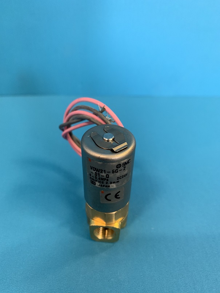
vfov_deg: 67.3
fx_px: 220
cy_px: 146
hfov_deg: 53.1
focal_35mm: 26
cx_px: 110
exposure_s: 1/50
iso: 250
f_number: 1.8
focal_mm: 4.25
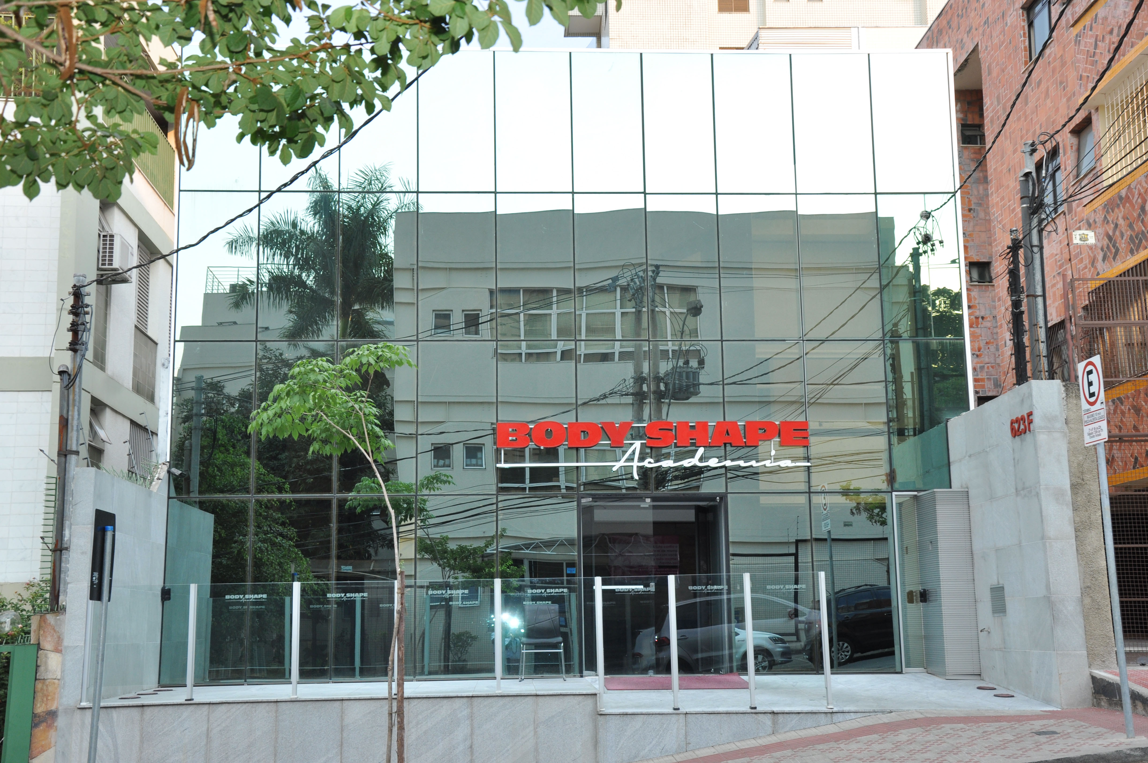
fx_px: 1433
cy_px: 382
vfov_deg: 29.8
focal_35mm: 45
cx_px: 574
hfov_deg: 43.7
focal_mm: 30
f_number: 8
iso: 320
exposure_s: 1/125
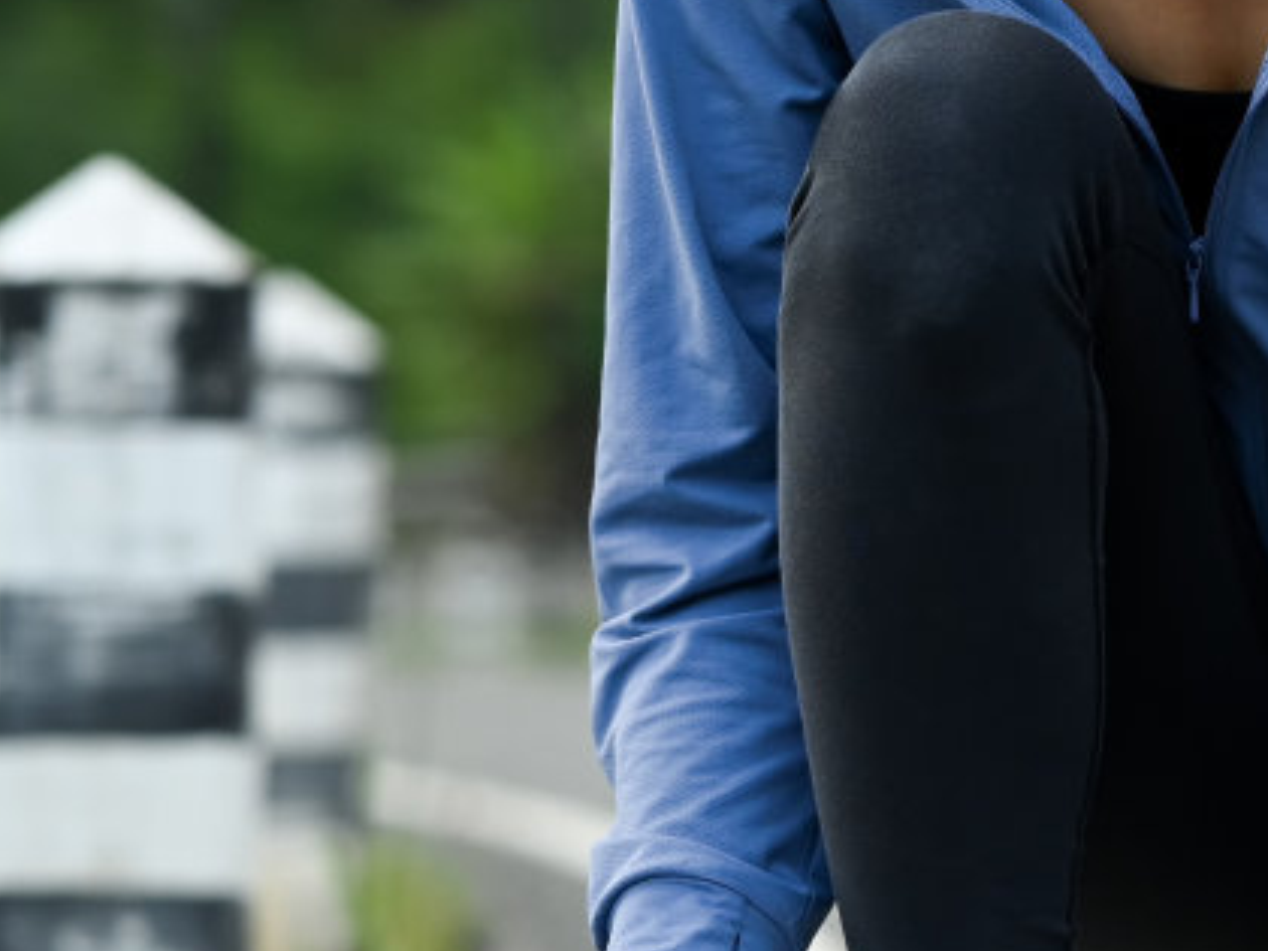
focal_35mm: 311
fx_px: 11392
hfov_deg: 6.3
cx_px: 2029
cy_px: 92
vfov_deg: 4.8
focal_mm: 85
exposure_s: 1/800
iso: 200
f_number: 2.8
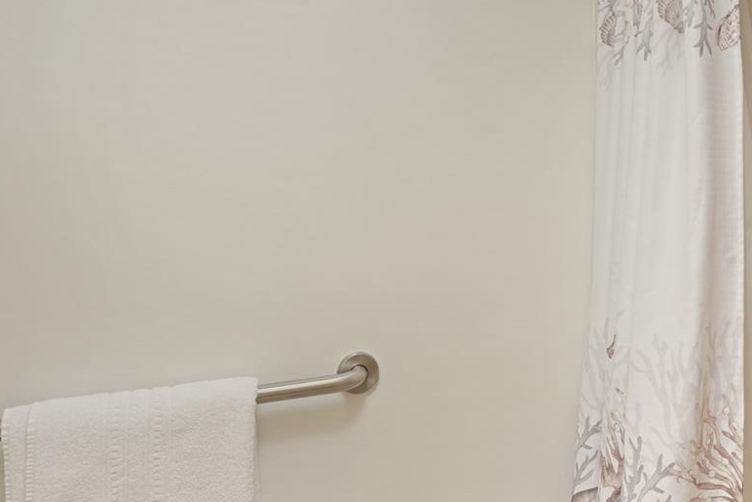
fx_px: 606
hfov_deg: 60.9
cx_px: 543
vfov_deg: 44.6
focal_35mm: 29
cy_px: 190
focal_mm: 14
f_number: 8
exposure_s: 1/25
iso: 100
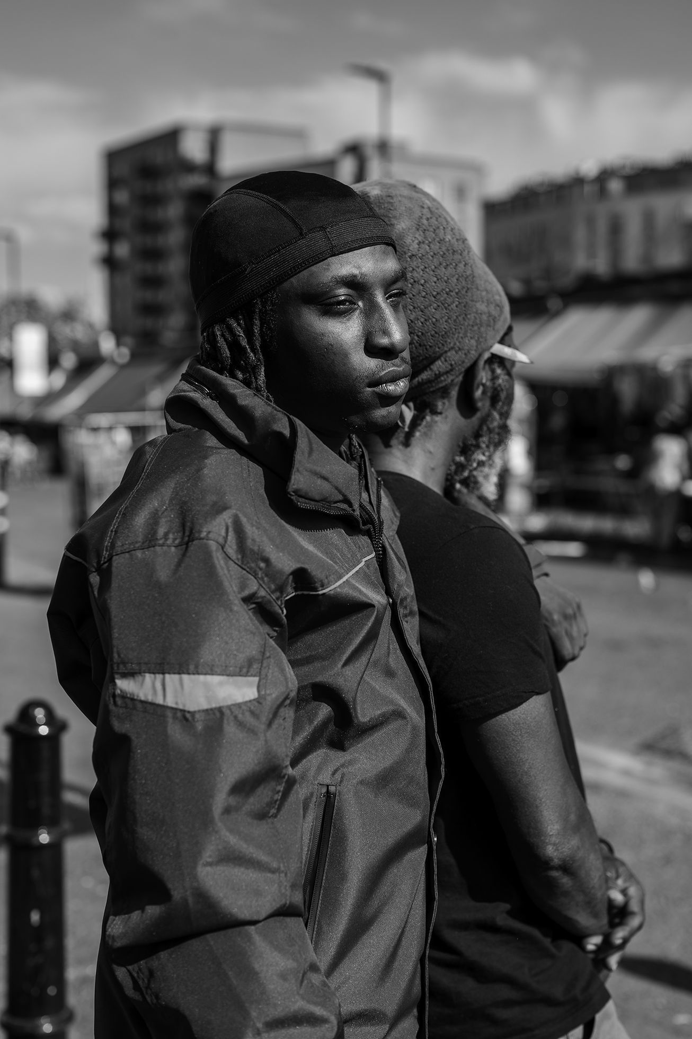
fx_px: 1442
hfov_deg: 27.0
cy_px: 520
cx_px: 346
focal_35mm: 50
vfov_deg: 39.6
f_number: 3.2
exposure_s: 1/800
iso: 100
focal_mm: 50
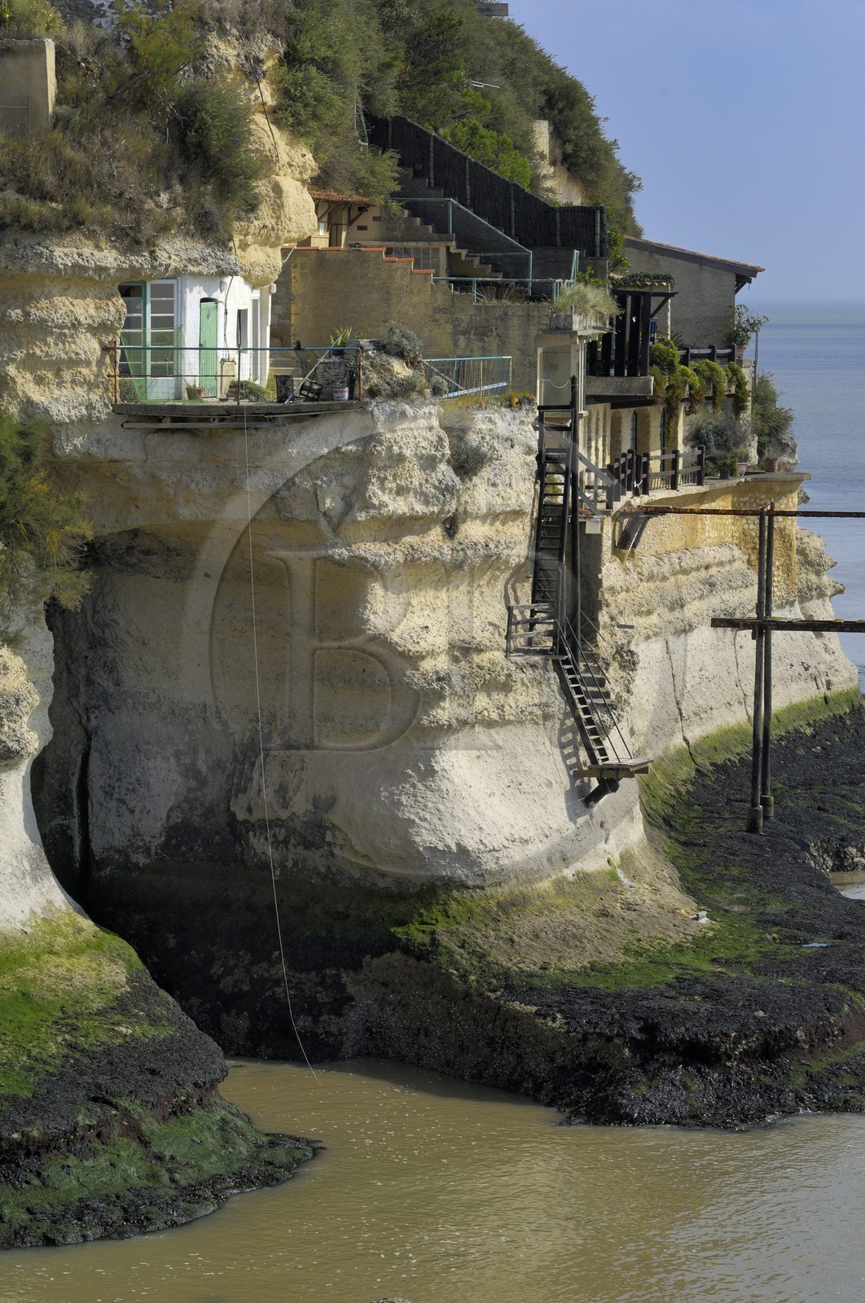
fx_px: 3796
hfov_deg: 13.0
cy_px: 652
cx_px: 432
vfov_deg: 19.5
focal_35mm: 105
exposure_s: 1/160
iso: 100
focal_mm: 70
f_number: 12
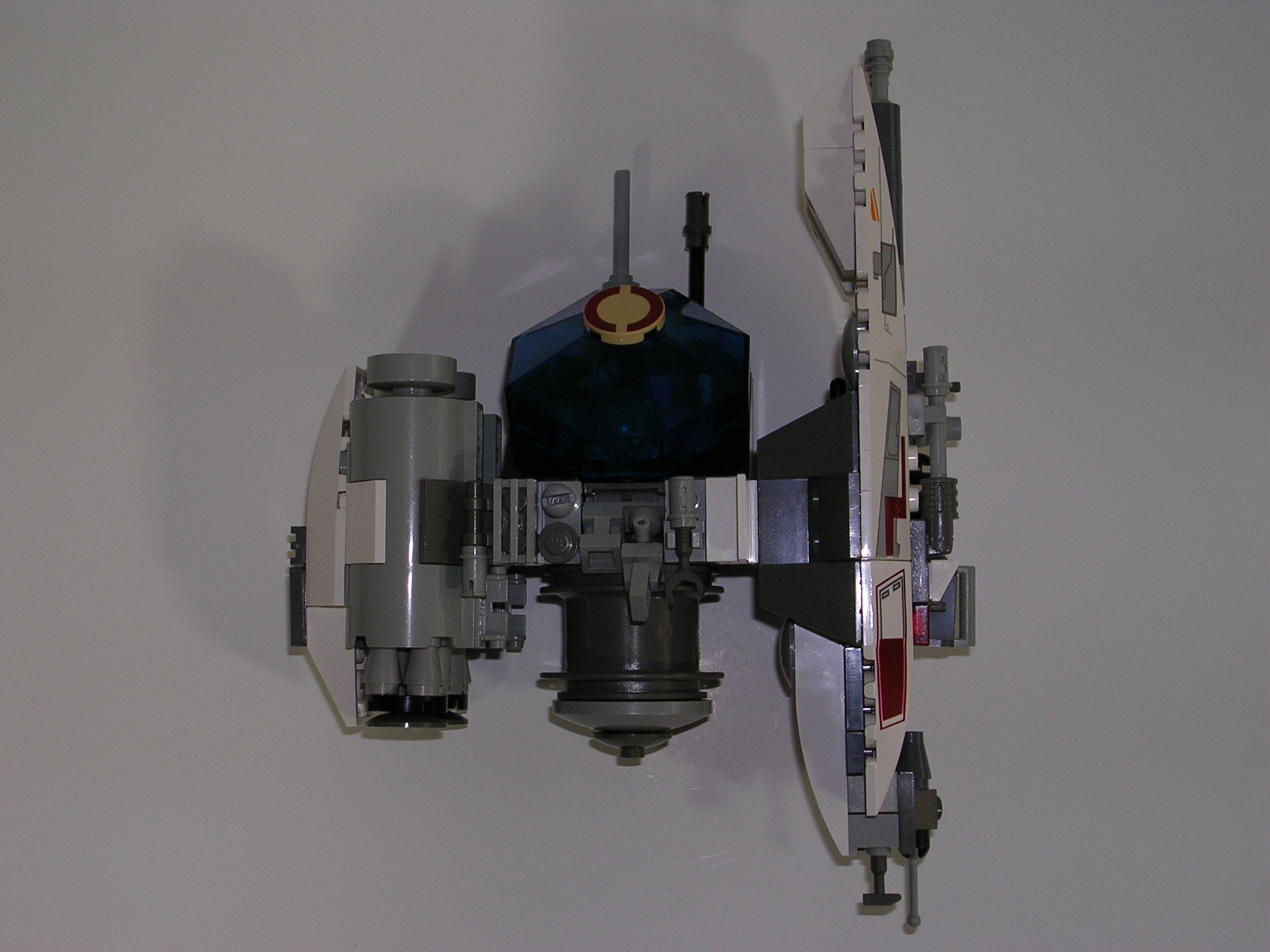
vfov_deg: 23.3
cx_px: 635
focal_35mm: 63
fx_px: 2311
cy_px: 476
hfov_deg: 30.7
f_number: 3.5
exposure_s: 1/60.1
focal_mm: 9.6
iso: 50
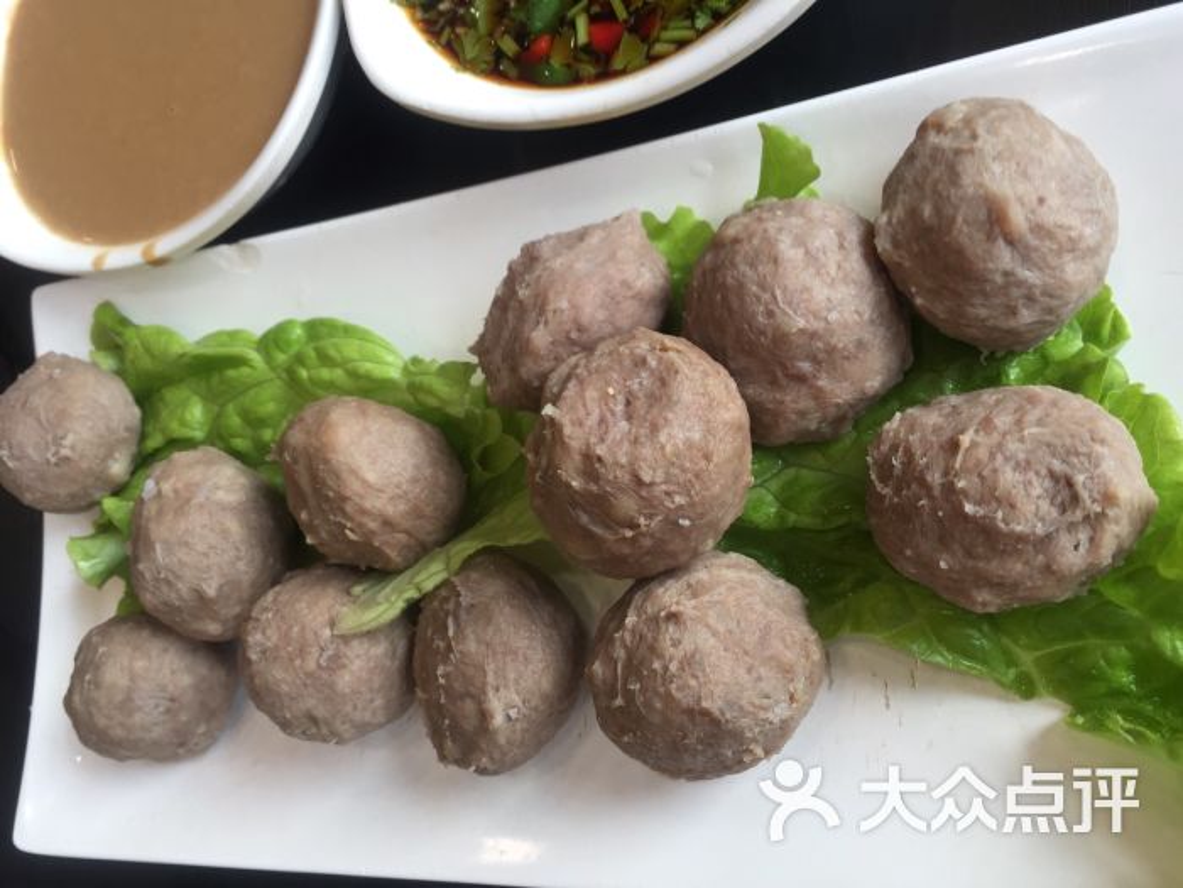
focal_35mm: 29
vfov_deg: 48.2
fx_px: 991
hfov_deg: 61.7
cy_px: 444
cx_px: 592
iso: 50
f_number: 2.2
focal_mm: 4.15
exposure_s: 1/100
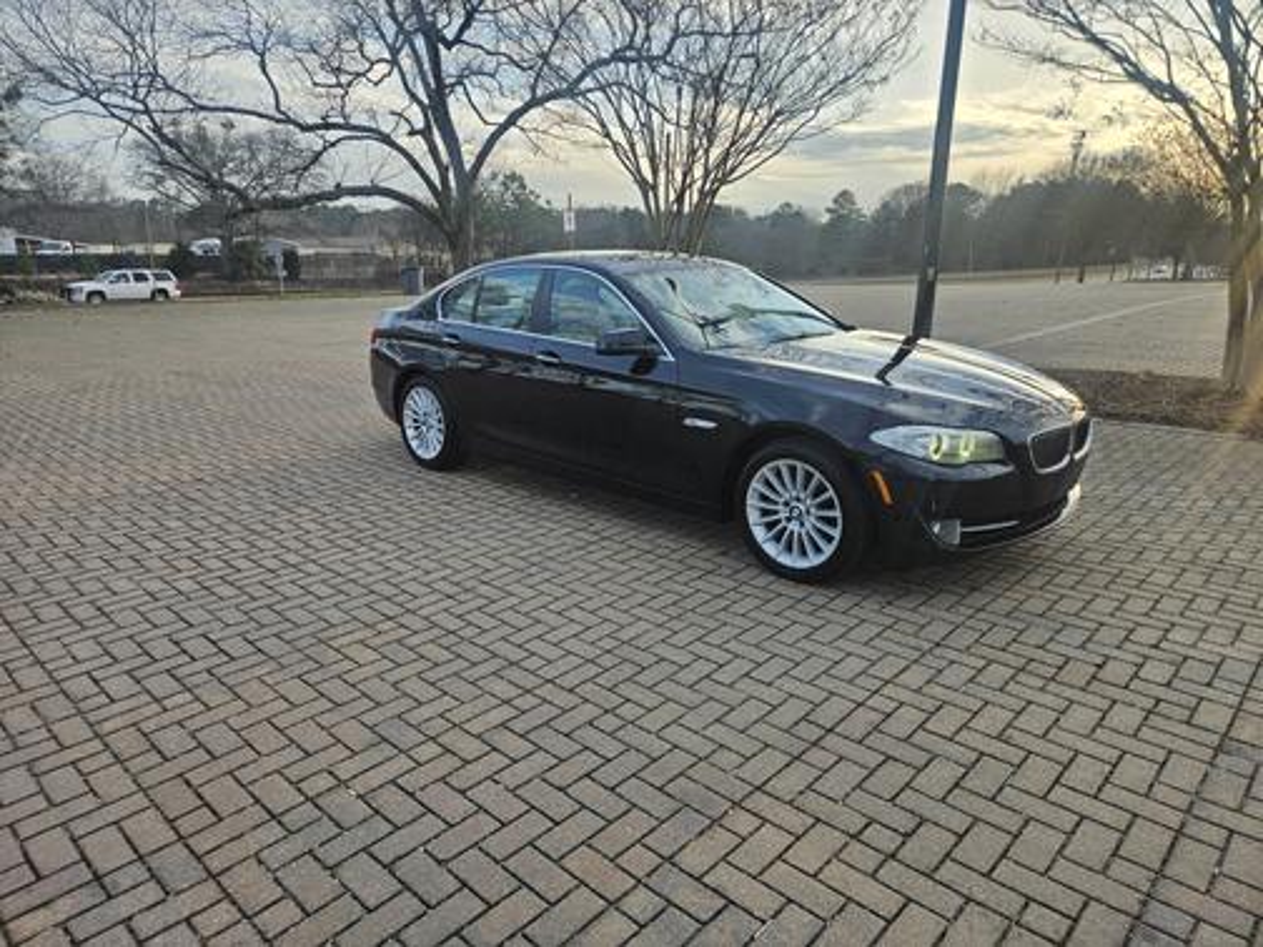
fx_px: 839
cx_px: 632
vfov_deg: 58.9
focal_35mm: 23
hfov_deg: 73.9
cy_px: 474
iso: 32
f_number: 1.8
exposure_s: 1/522
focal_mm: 5.4
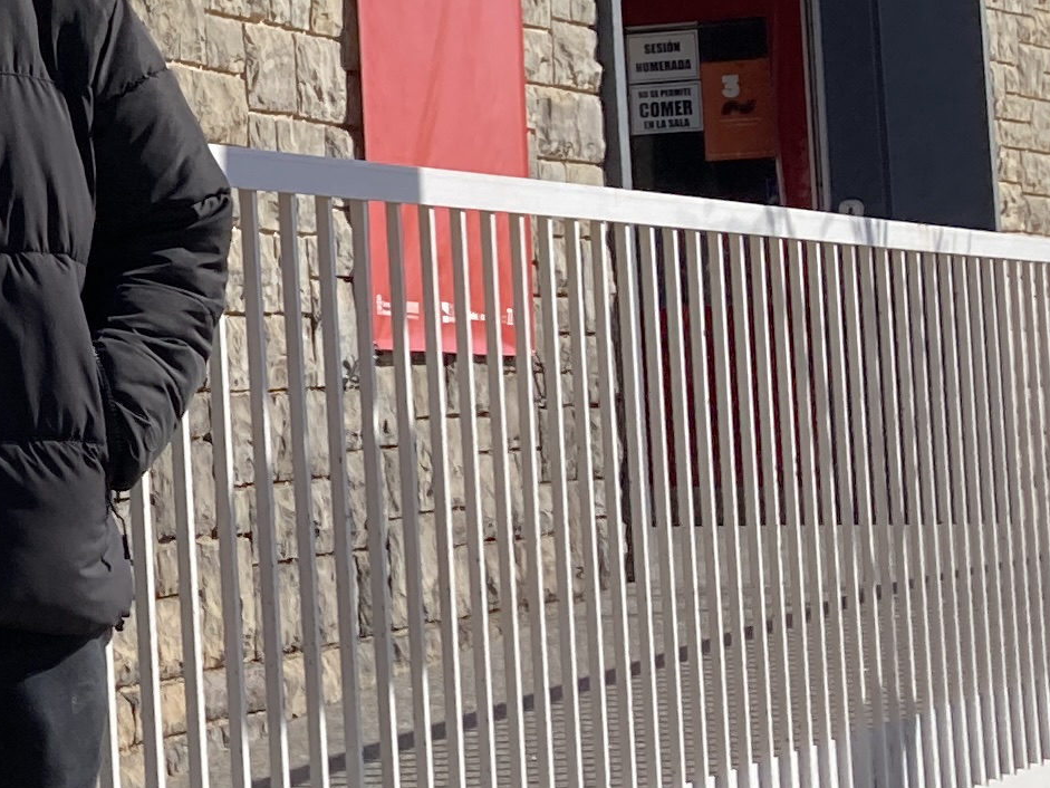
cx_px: -797
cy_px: 151
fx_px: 3640
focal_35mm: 120
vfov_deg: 12.3
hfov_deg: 14.6
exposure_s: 1/1845
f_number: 1.8
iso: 20
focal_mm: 3.99
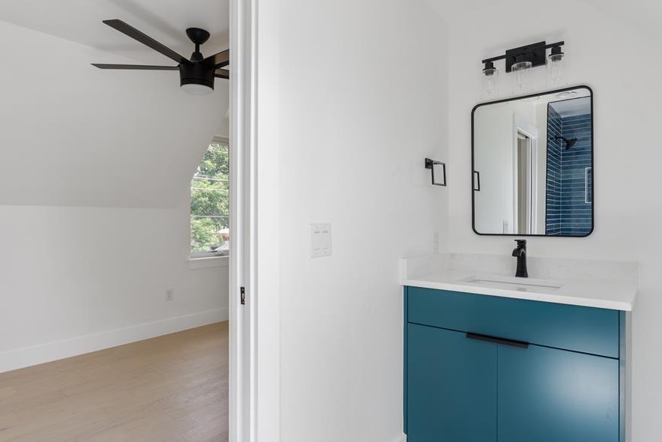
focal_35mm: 22
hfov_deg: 78.6
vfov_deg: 57.3
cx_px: 337
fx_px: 405
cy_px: 216
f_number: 8
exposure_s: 1/40
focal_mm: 19
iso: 400
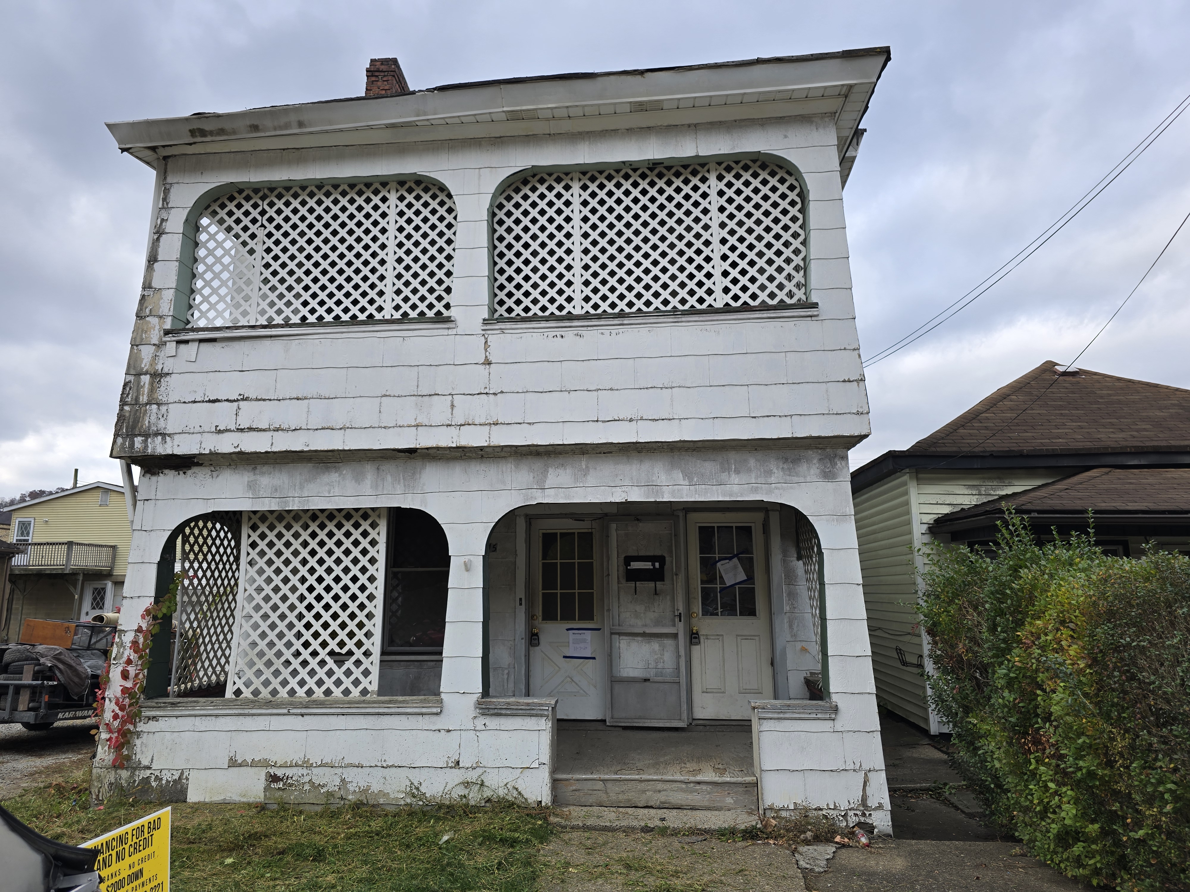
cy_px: 446
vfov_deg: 58.9
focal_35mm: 23
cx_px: 595
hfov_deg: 73.9
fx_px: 791
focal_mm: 6.3
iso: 12
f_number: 1.7
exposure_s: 1/212
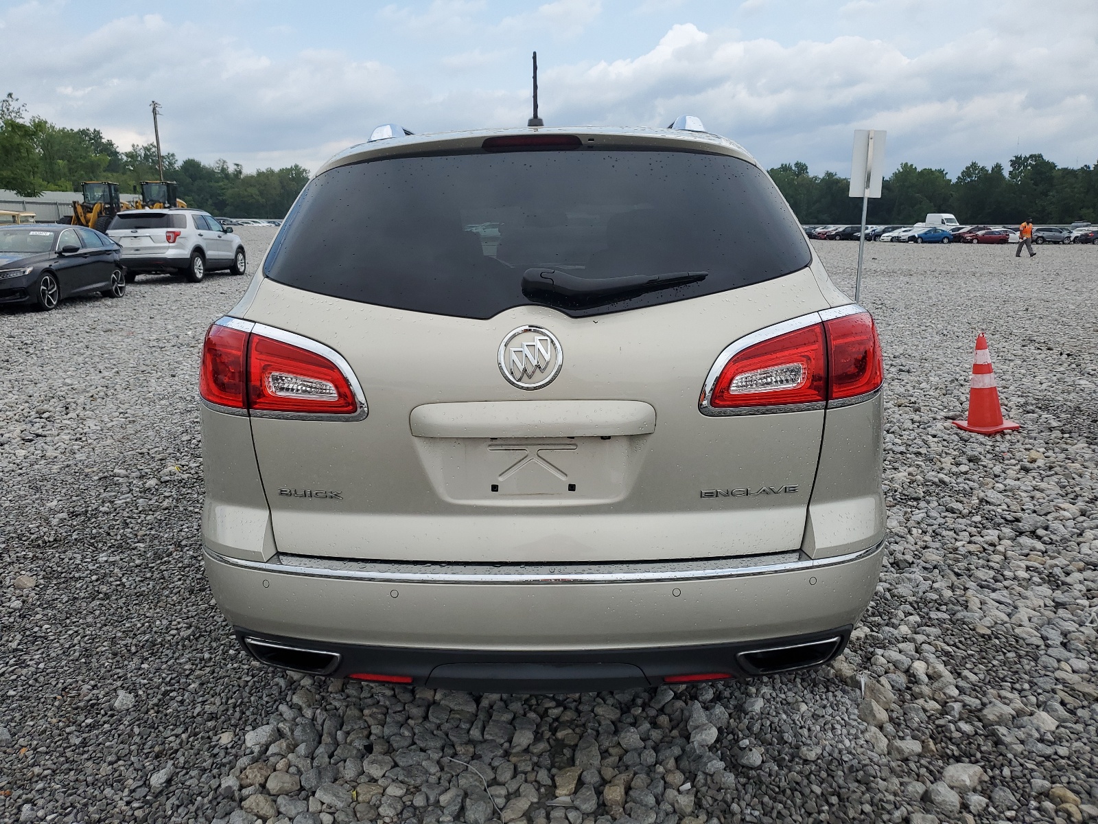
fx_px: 825
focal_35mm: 26
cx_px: 549
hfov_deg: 67.3
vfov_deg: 53.1
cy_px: 412
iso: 50
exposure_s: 1/2500
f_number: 1.5
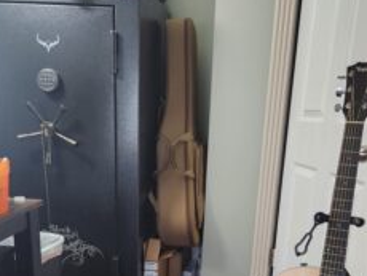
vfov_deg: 34.5
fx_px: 425
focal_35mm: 40
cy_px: 235
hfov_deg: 46.7
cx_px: 203
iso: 640
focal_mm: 5.4
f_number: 1.8
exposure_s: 1/40
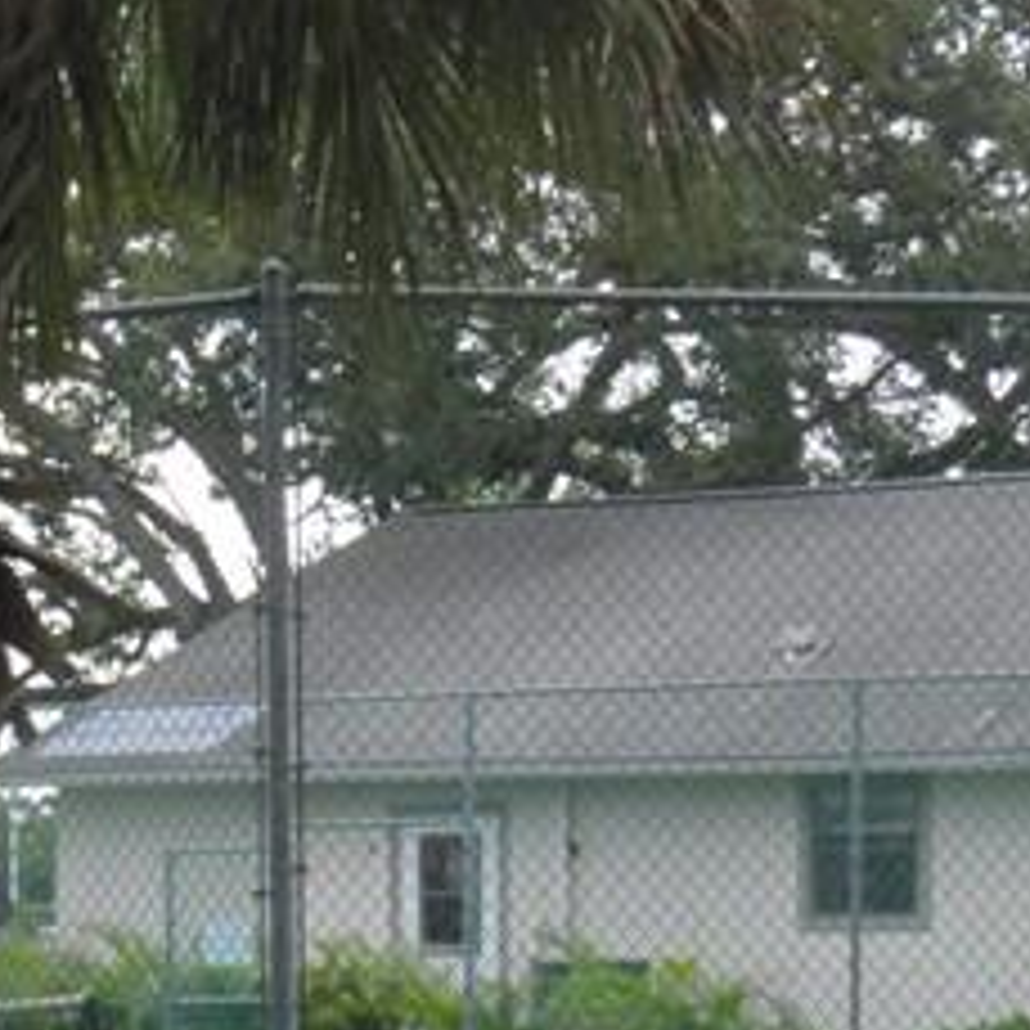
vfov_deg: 9.9
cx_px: -675
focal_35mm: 174
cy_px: 1106
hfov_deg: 9.7
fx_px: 5858
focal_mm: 7.9
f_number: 6
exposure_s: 1/125
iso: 50
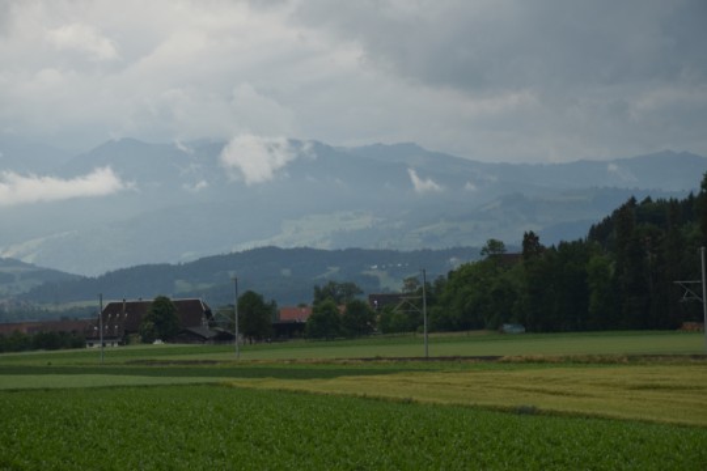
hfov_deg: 17.1
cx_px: 354
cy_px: 236
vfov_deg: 11.4
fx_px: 2356
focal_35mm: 120
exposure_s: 1/250
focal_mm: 80
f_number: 8
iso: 200
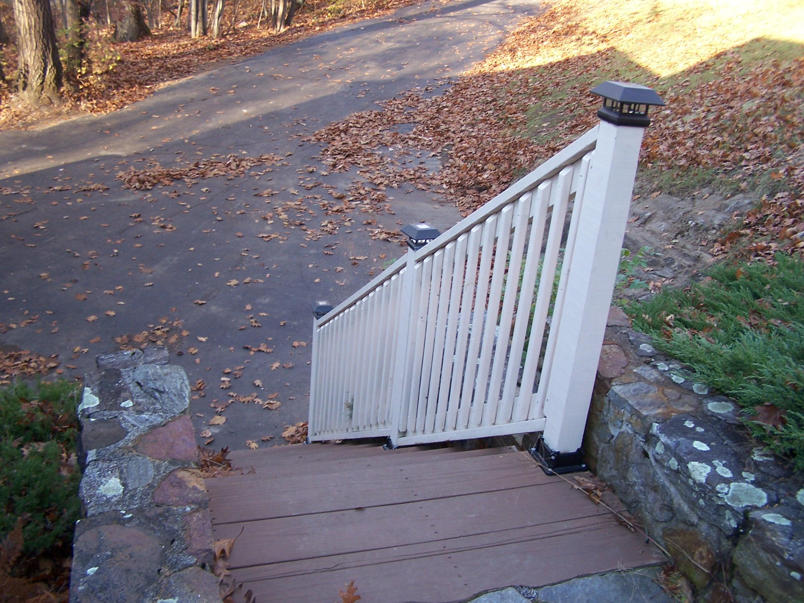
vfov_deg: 37.7
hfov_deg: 49.0
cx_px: 402
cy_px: 302
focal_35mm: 38
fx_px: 883
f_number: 2.8
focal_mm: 6.3
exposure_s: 1/60
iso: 80
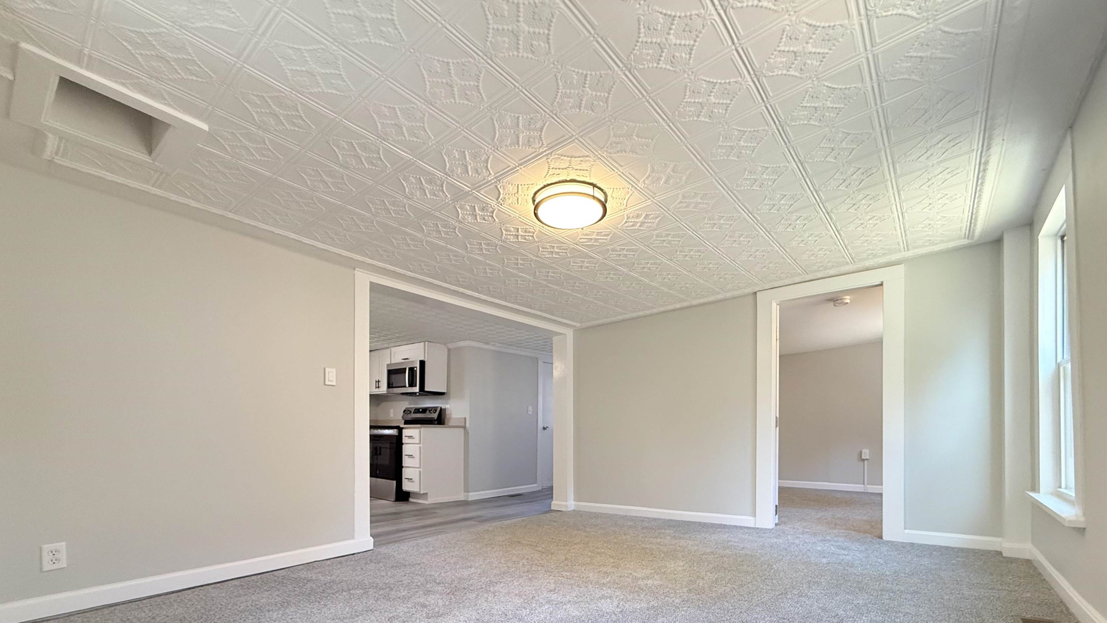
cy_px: 433
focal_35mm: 16
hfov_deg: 99.3
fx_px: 470
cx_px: 572
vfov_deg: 64.7
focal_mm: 2.22
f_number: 2.2
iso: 320
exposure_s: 1/120
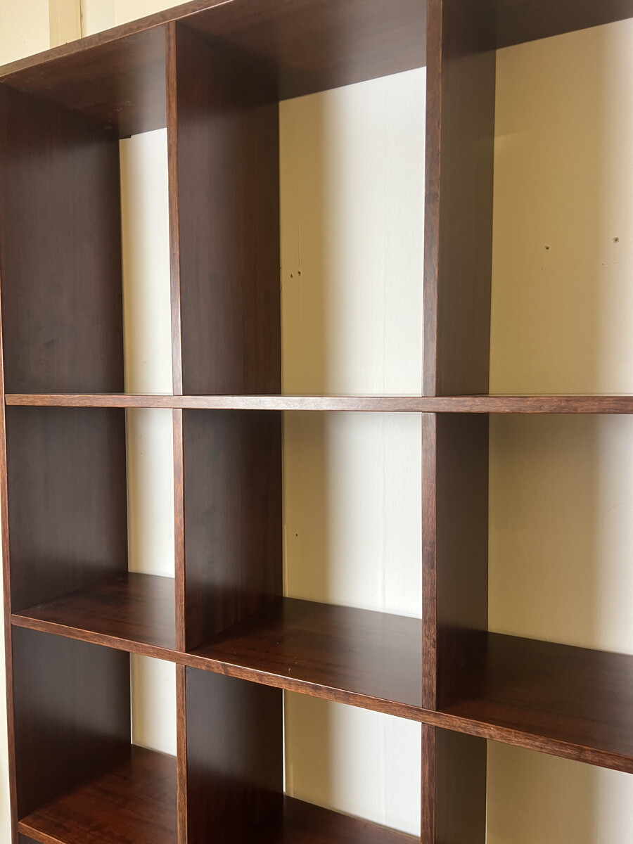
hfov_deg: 53.1
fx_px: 634
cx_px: 316
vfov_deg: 67.3
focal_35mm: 26
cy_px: 422
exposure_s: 1/50
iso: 80
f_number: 1.5
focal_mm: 5.7
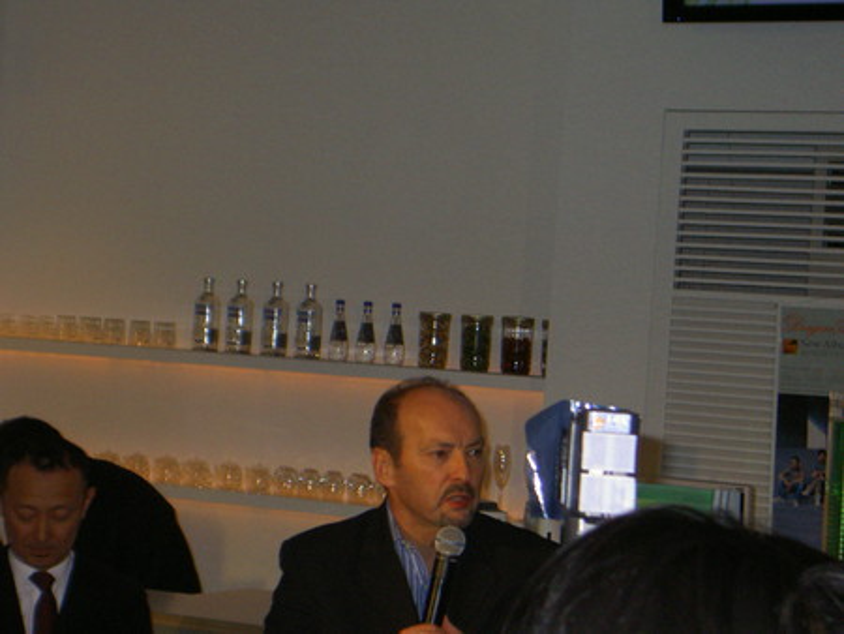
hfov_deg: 19.3
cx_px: 422
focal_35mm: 102
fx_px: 2488
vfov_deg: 14.5
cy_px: 317
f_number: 4.9
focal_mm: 16.8
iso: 200
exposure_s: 1/100
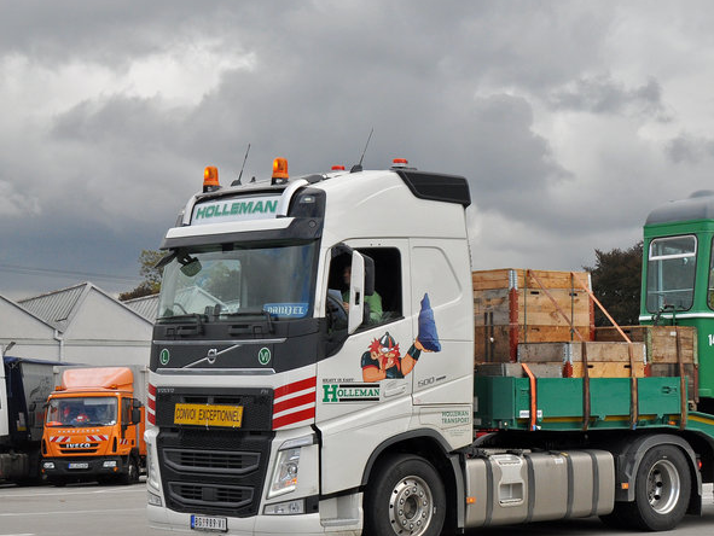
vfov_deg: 19.4
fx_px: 1569
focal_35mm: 76
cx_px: 657
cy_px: 275
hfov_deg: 24.8
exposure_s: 1/640
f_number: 7.1
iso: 400
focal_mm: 26
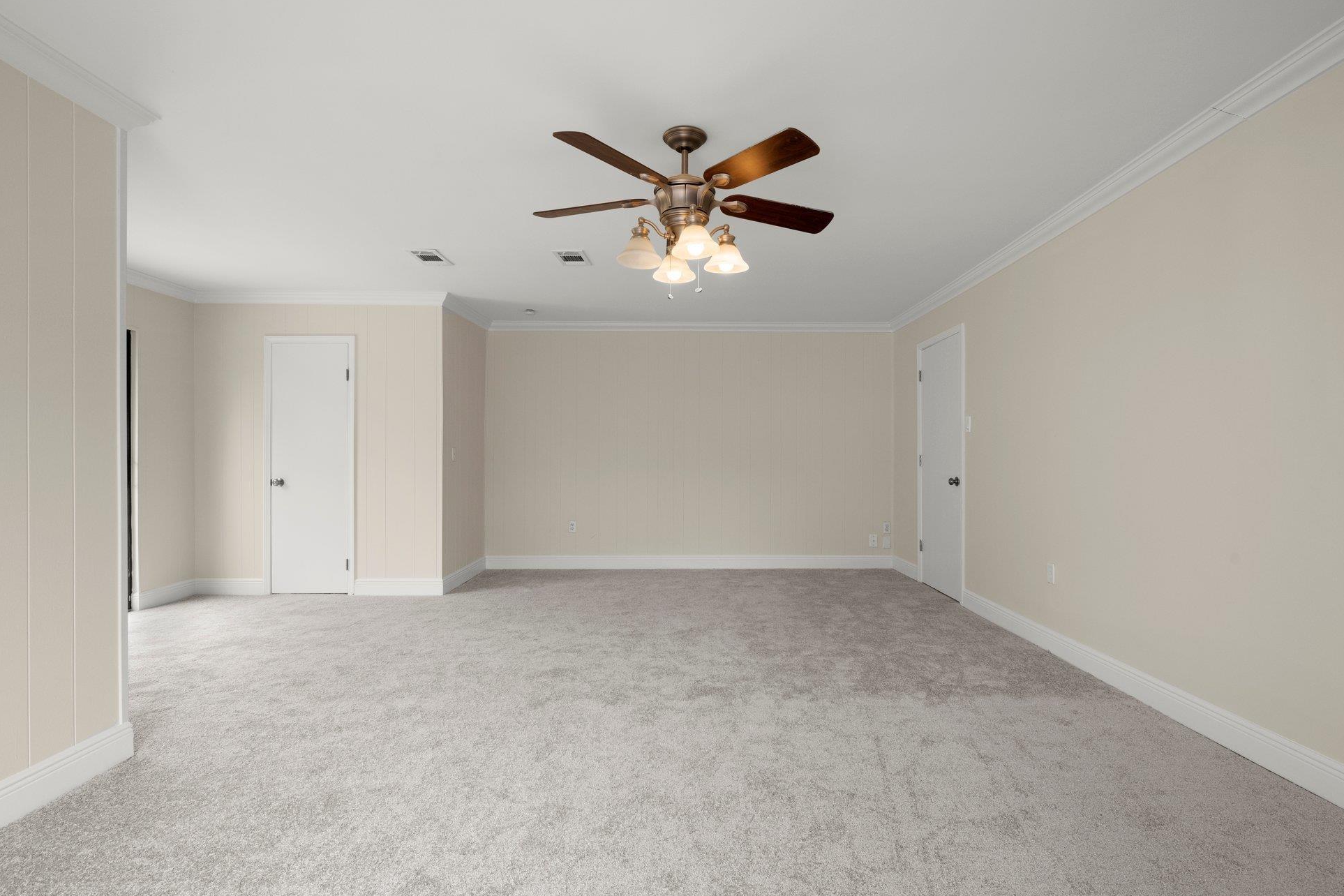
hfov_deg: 93.2
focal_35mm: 17
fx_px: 635
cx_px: 701
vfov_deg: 70.4
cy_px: 465
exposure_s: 1/13
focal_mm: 16
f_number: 10
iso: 250
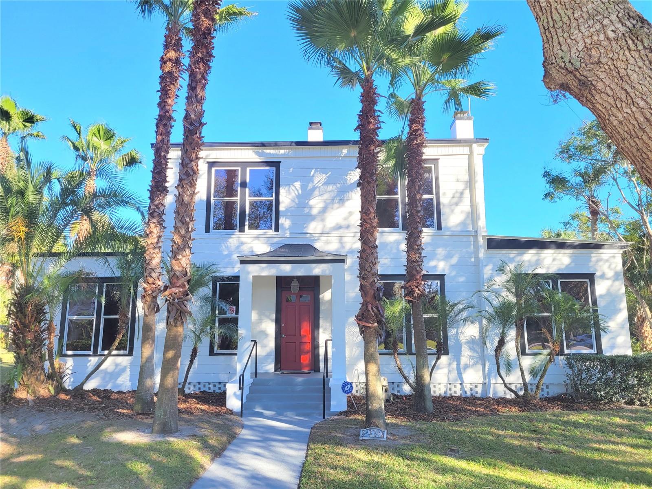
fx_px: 490
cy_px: 244
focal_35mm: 26
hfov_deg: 67.3
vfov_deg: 53.1
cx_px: 326
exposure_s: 1/838
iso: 40
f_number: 1.8
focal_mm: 5.4
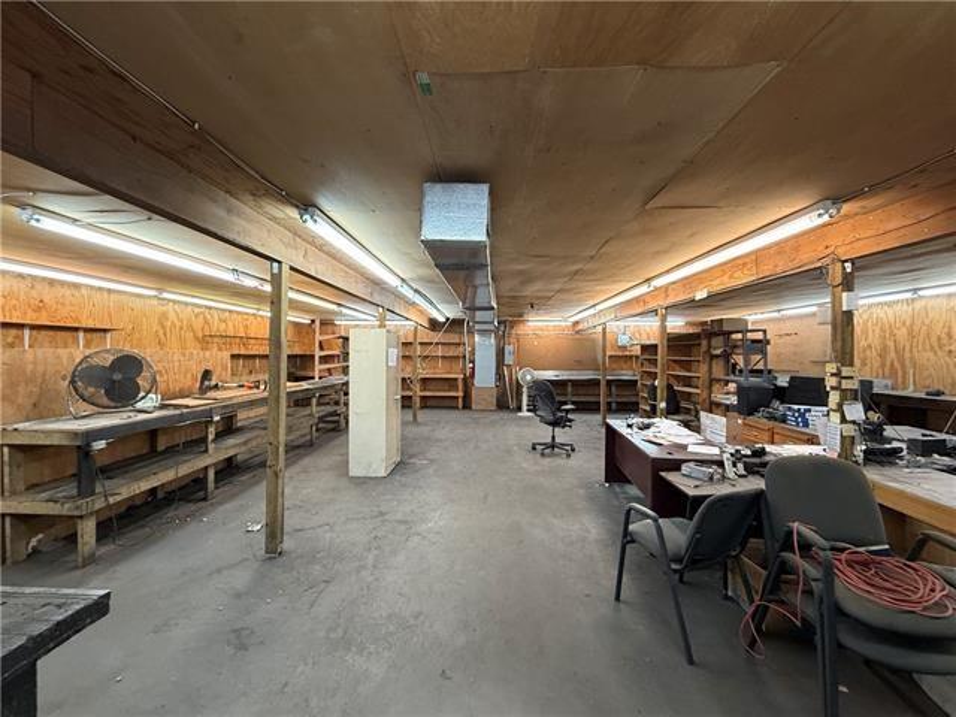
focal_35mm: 14
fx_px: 387
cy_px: 358
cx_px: 478
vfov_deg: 85.7
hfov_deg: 102.1
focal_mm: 2.22
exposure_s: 1/60
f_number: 2.2
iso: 200
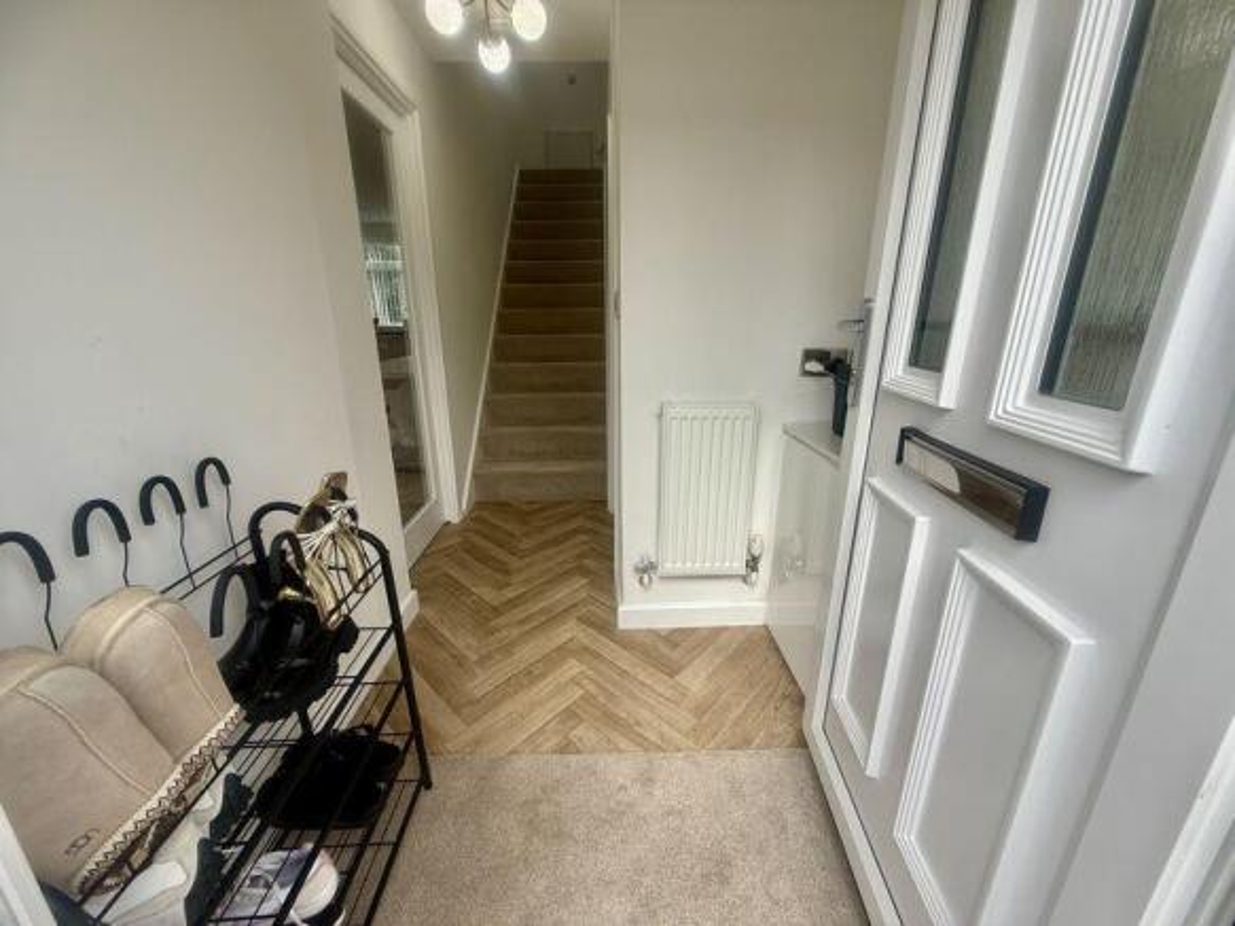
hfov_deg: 102.1
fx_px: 499
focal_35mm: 14
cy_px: 463
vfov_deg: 85.7
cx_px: 618
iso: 50
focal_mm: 2.22
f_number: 2.2
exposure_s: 1/121
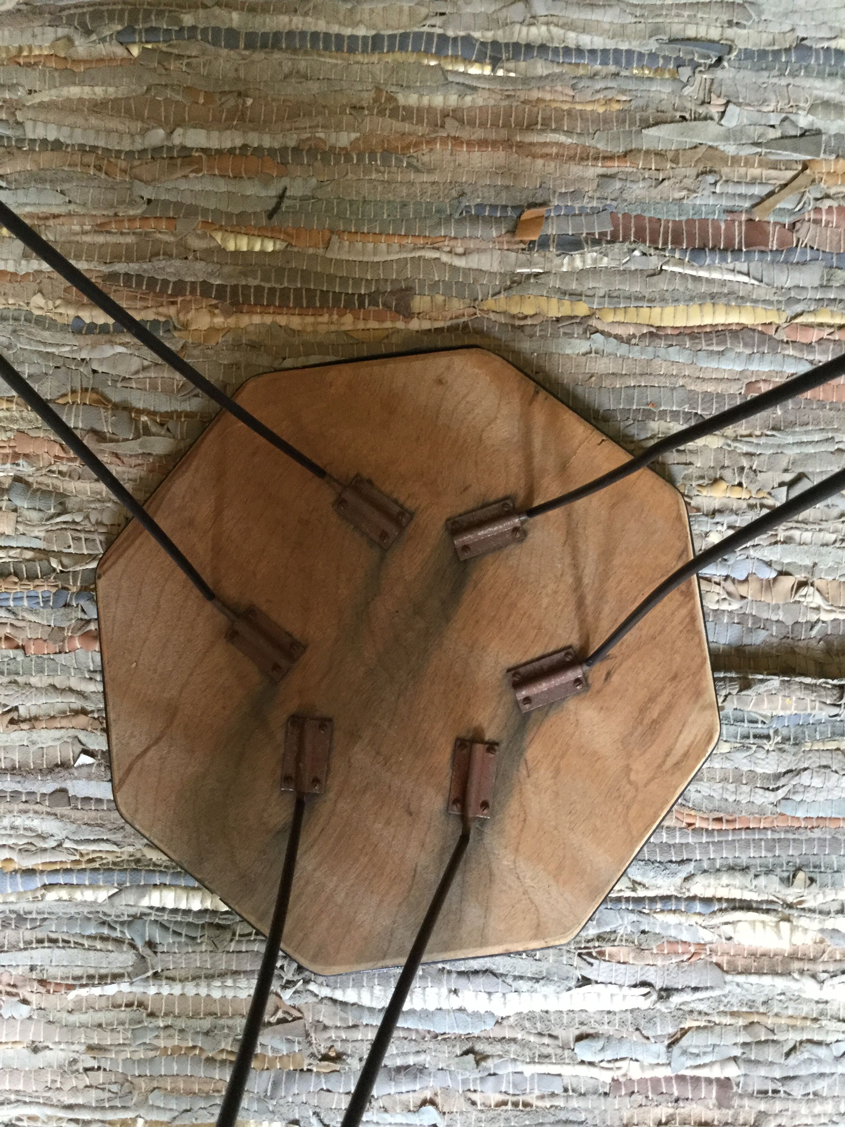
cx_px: 422
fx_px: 1009
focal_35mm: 31
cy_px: 564
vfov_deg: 58.4
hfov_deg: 45.4
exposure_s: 1/33
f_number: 2.4
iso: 160
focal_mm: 3.3
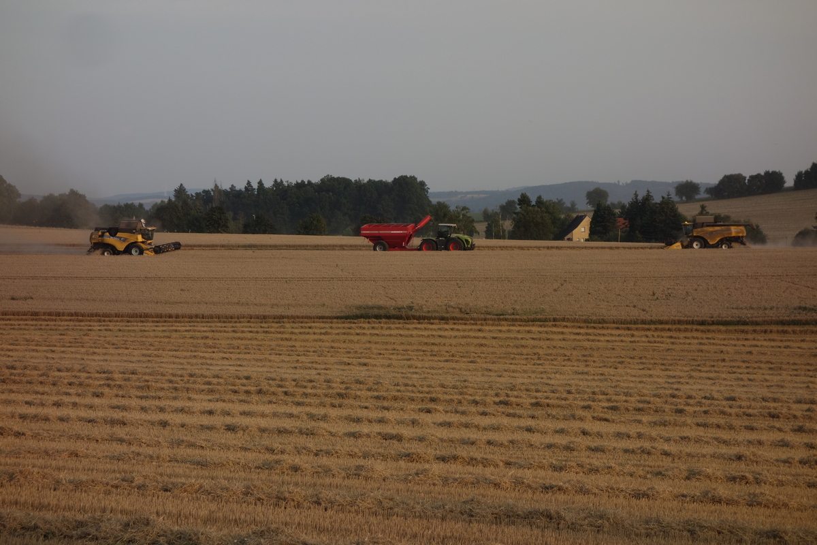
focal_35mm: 100
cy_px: 272
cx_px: 408
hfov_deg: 20.4
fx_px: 2269
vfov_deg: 13.7
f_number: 5.6
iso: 125
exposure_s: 1/200
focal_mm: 36.97
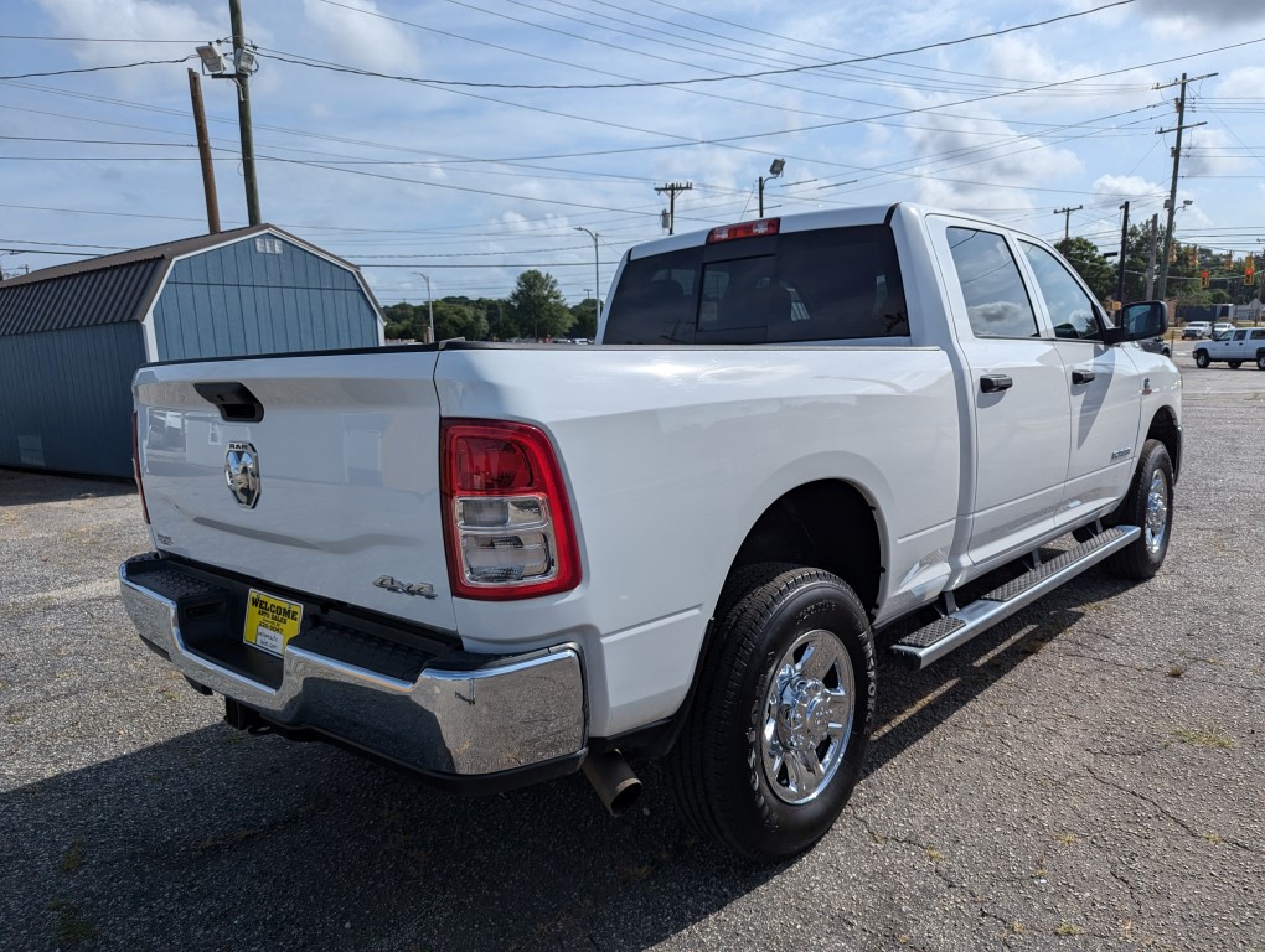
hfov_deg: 71.5
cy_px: 476
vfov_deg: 56.9
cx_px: 632
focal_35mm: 24
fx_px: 878
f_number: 1.85
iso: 46
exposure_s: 1/3906
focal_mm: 6.81
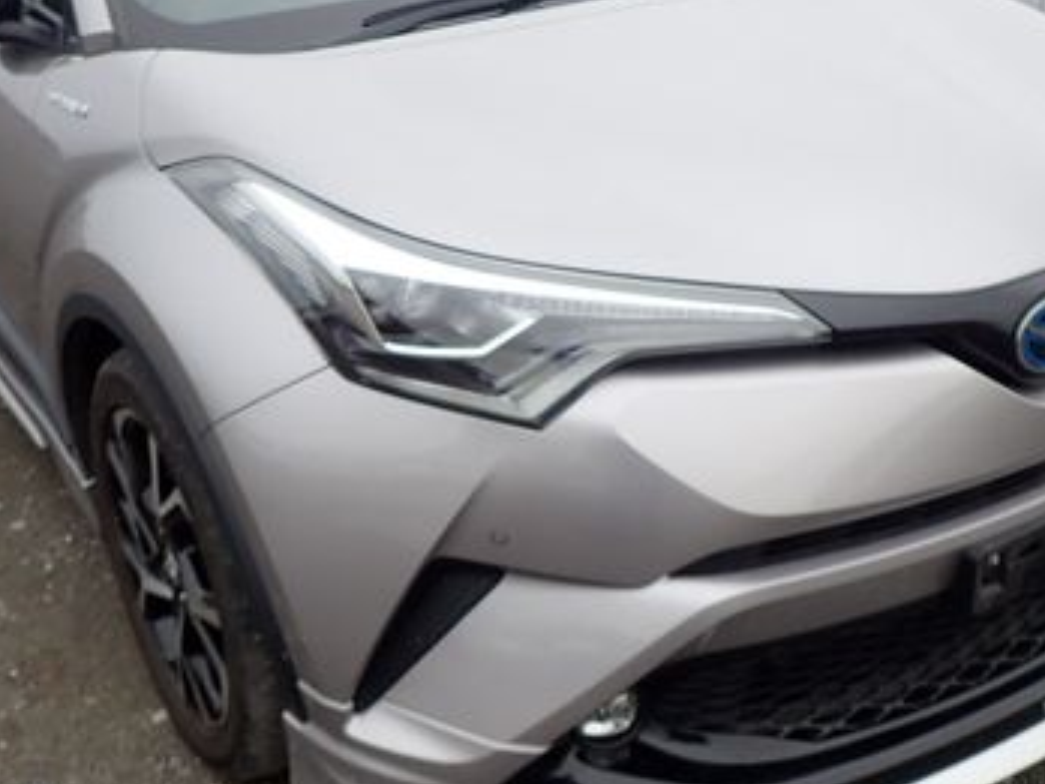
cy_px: 276
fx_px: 1389
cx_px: 447
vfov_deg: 31.3
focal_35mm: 46
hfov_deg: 41.1
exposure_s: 1/640
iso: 100
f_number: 2.8
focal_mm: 4.5
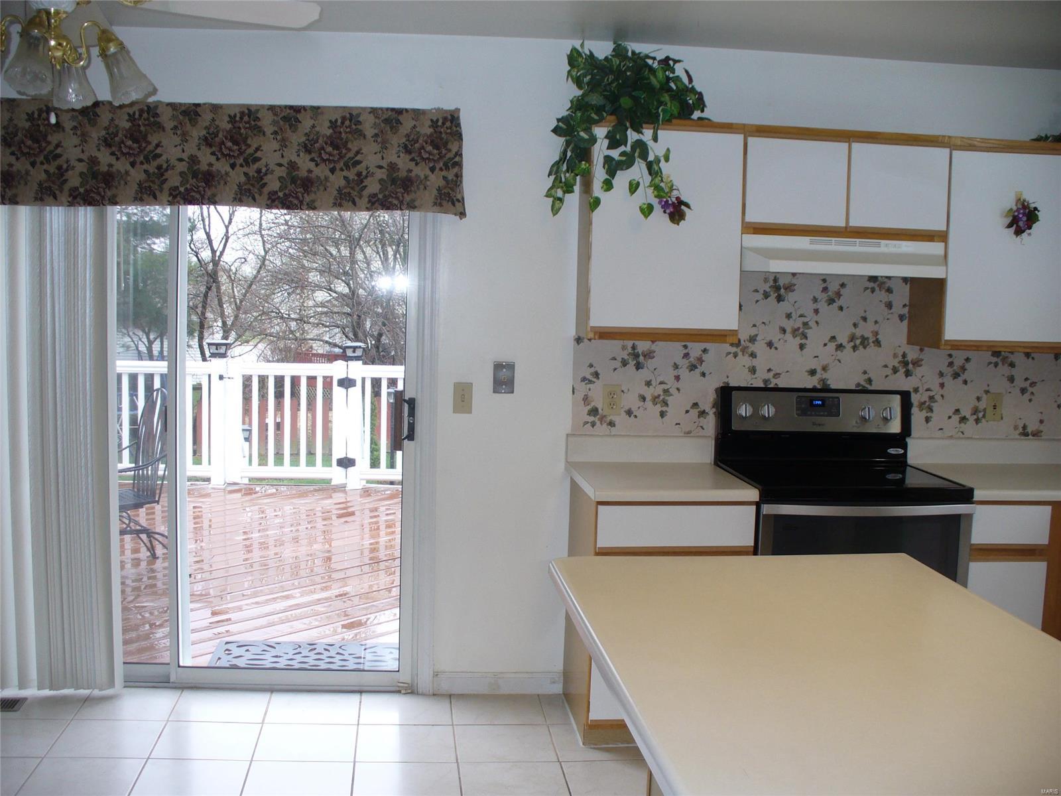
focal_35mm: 37
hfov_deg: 50.1
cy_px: 398
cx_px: 530
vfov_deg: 38.7
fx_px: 1134
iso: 80
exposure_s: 1/60
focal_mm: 6.1
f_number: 2.8
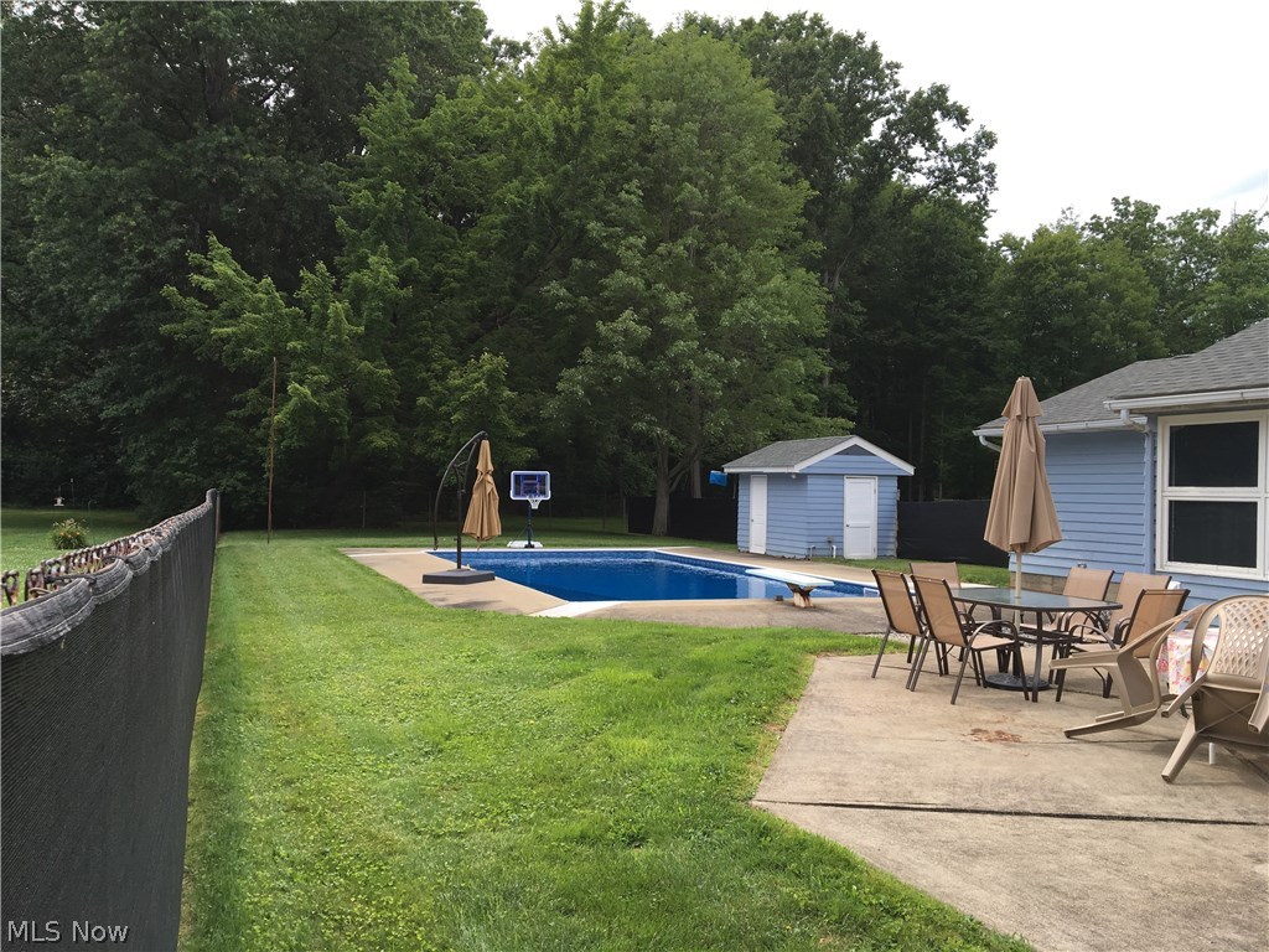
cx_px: 634
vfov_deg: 48.2
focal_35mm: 29
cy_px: 476
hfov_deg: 61.7
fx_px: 1063
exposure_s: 1/549
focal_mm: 4.15
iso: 25
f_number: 2.2
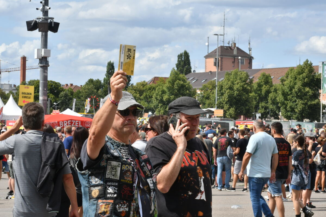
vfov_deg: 11.1
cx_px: 163
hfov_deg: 16.7
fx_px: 1114
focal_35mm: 123
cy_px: 108
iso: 400
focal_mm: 82
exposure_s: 1/200
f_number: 25
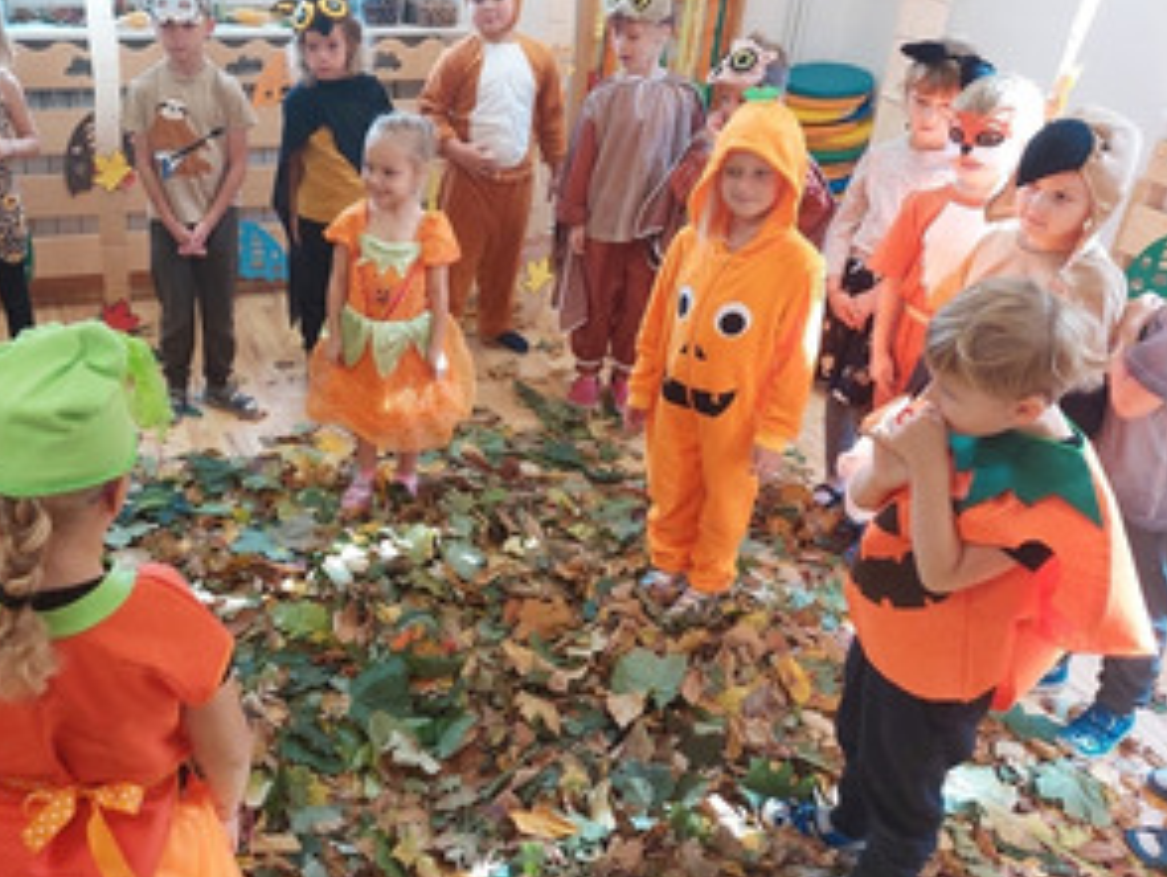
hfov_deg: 52.8
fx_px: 1147
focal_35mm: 34
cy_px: 417
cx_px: 385
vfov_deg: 41.8
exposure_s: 1/100
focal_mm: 5.23
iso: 160
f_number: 1.8
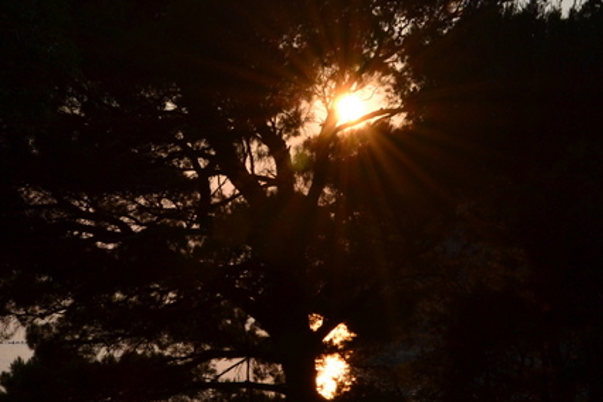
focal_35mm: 62
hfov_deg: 32.0
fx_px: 1038
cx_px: 185
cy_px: 262
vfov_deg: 21.8
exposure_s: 1/500
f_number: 11
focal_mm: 22
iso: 250
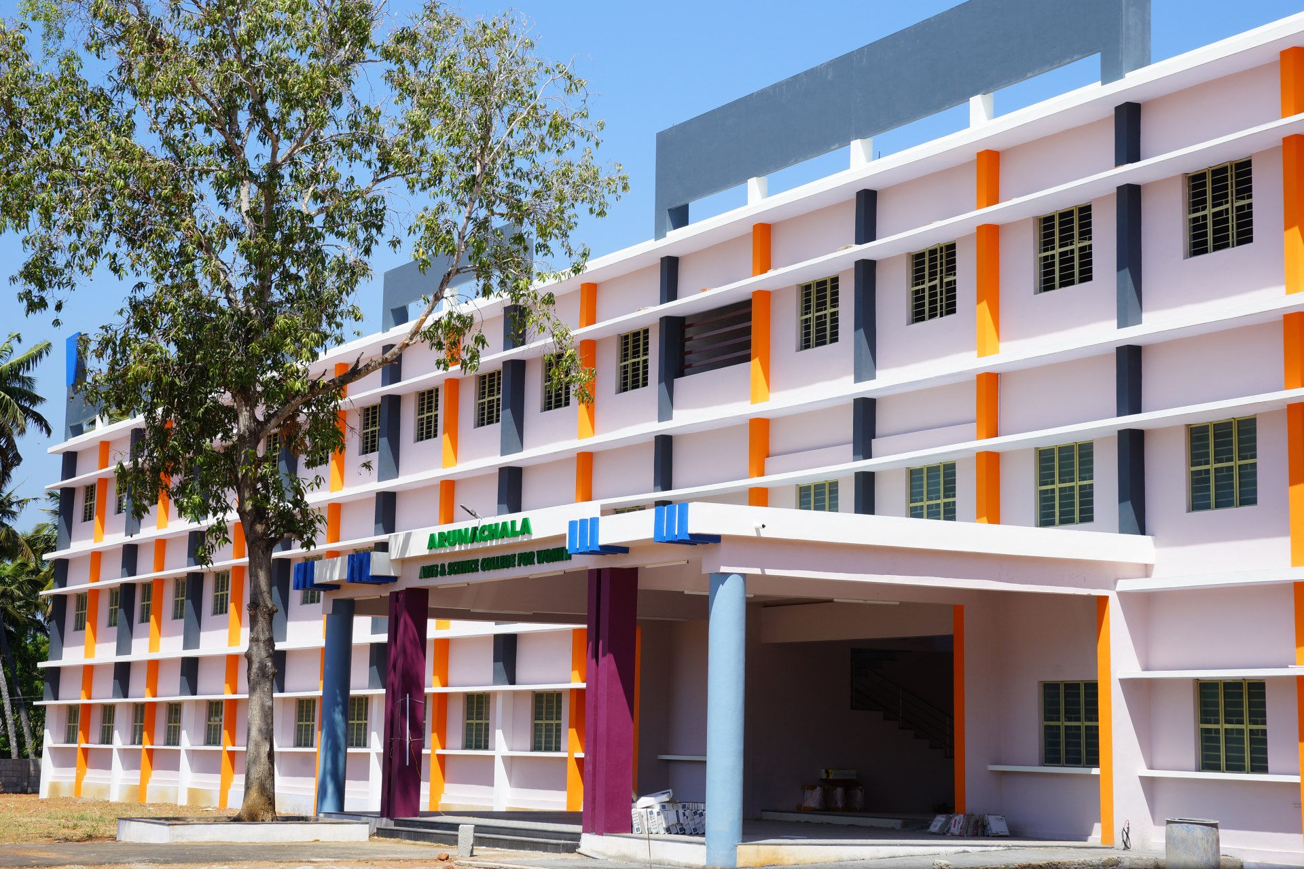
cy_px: 434
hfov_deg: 28.8
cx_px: 652
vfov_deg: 19.5
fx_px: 2535
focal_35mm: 70
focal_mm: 70
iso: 160
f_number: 10
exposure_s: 1/200
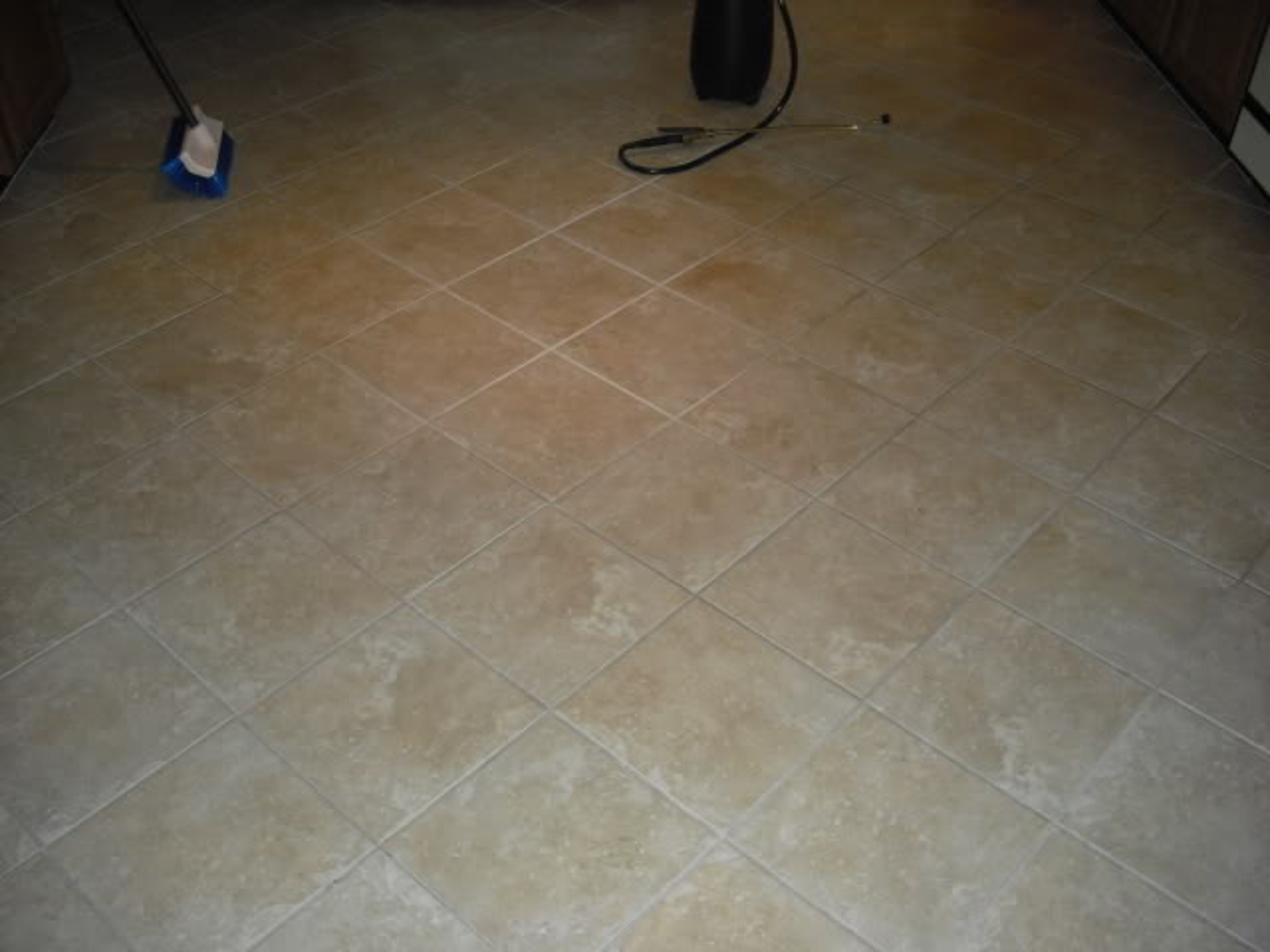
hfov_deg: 49.0
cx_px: 635
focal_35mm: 38
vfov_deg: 37.7
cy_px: 476
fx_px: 1394
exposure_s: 1/100
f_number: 2.8
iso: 200
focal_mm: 6.2
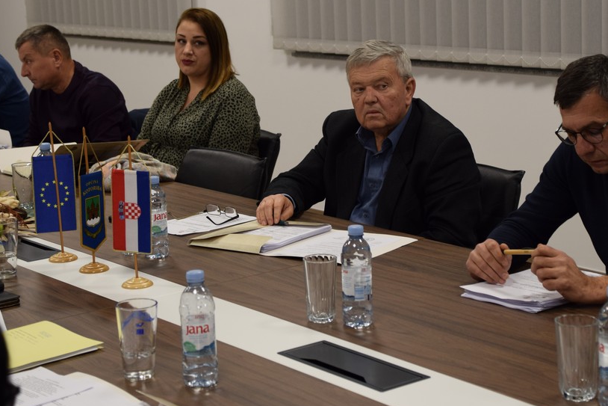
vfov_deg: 16.2
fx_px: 1419
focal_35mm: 84
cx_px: 322
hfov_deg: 24.2
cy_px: 127
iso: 400
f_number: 4.5
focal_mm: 38
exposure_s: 1/80
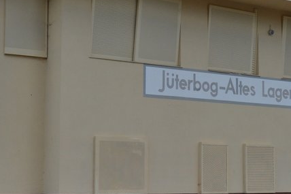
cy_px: 60
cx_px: 163
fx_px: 816
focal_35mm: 101
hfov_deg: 20.2
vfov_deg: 13.5
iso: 400
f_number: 8
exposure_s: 1/640
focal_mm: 24
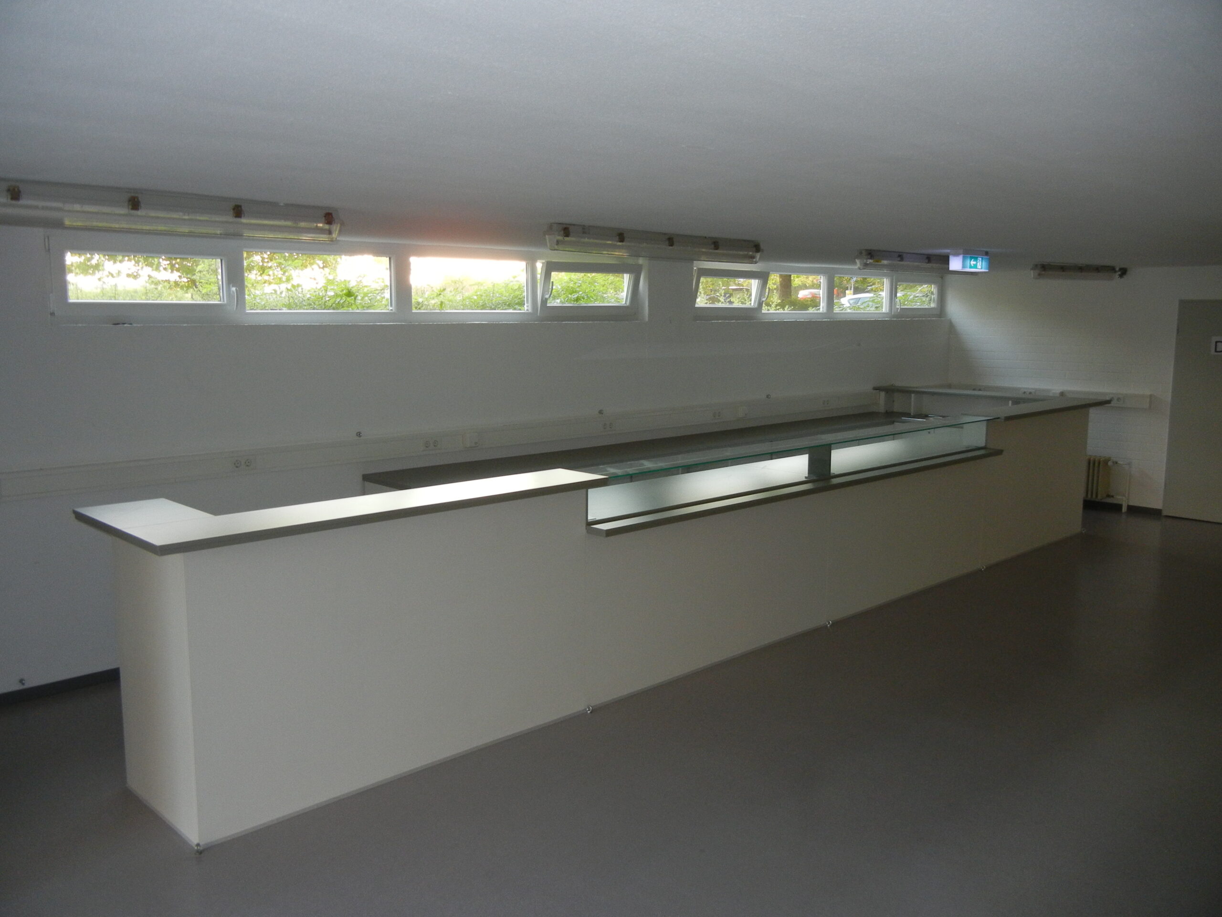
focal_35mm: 30
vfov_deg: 46.8
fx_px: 1059
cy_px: 458
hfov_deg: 60.0
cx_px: 611
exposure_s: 1/30
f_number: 3.5
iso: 283
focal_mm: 5.4
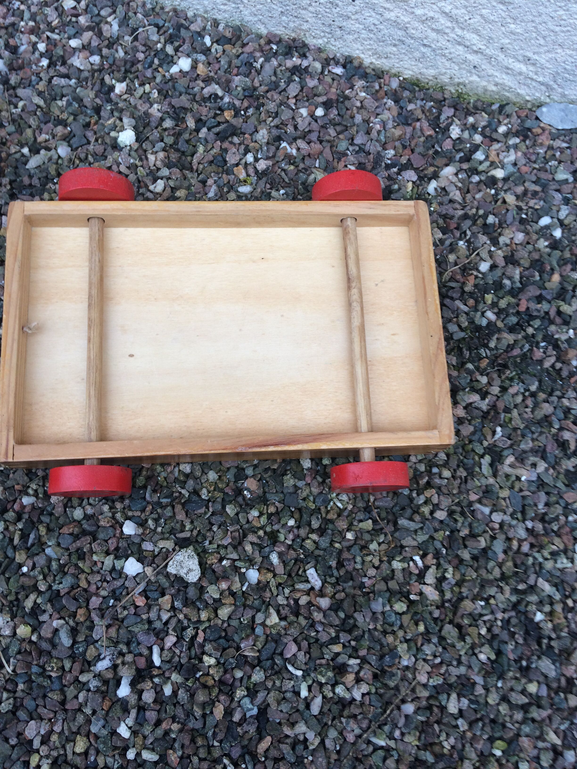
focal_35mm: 29
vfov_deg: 61.7
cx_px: 288
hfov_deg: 48.2
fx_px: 645
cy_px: 384
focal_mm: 4.15
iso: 50
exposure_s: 1/100
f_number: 2.2
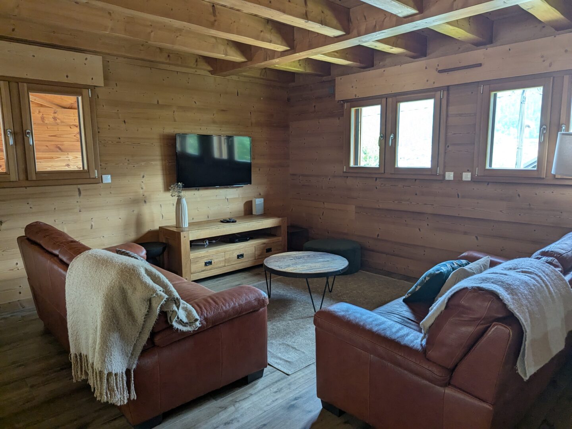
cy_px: 214
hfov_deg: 71.6
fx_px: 397
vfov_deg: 56.8
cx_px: 286
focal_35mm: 24
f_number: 1.85
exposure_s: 1/244
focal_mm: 6.81
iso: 274
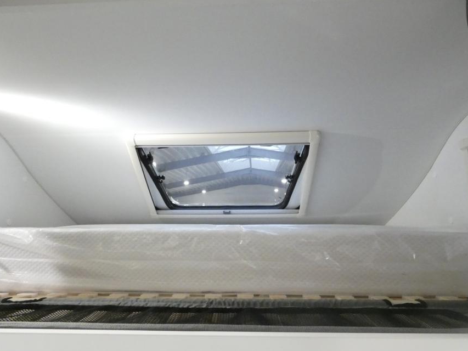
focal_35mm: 24
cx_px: 226
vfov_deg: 56.8
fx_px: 325
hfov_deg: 71.6
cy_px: 165
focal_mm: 3.6
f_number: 2.8
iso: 1250
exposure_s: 1/60
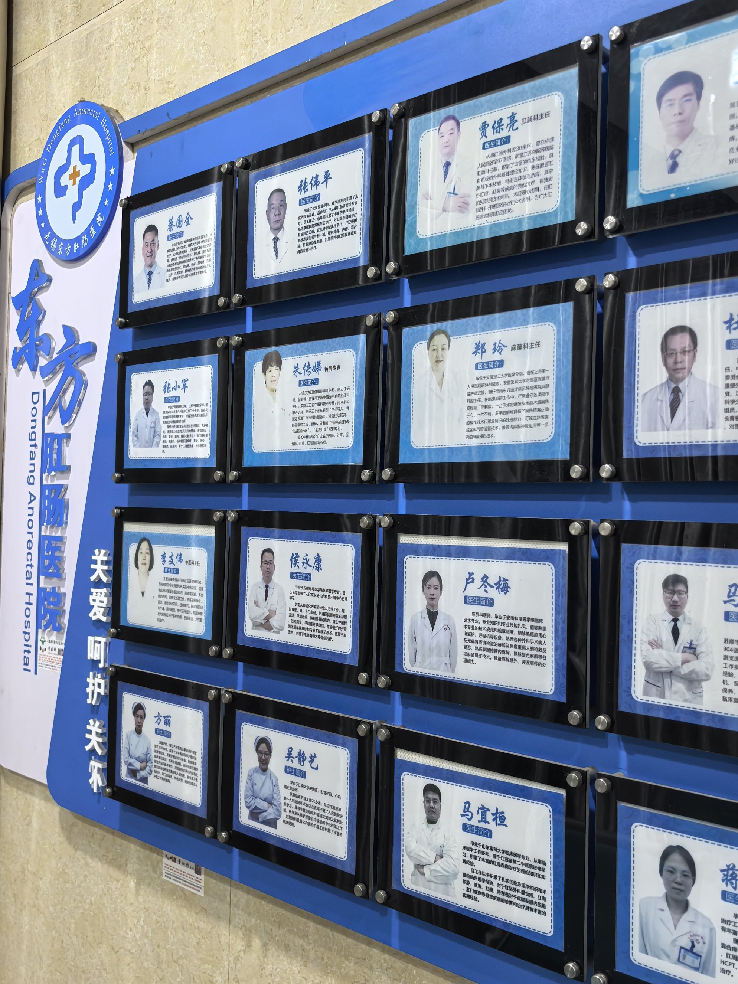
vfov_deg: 54.0
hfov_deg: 41.8
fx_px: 967
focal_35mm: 34
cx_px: 358
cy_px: 492
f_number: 2
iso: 320
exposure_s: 1/33.3
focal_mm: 6.98
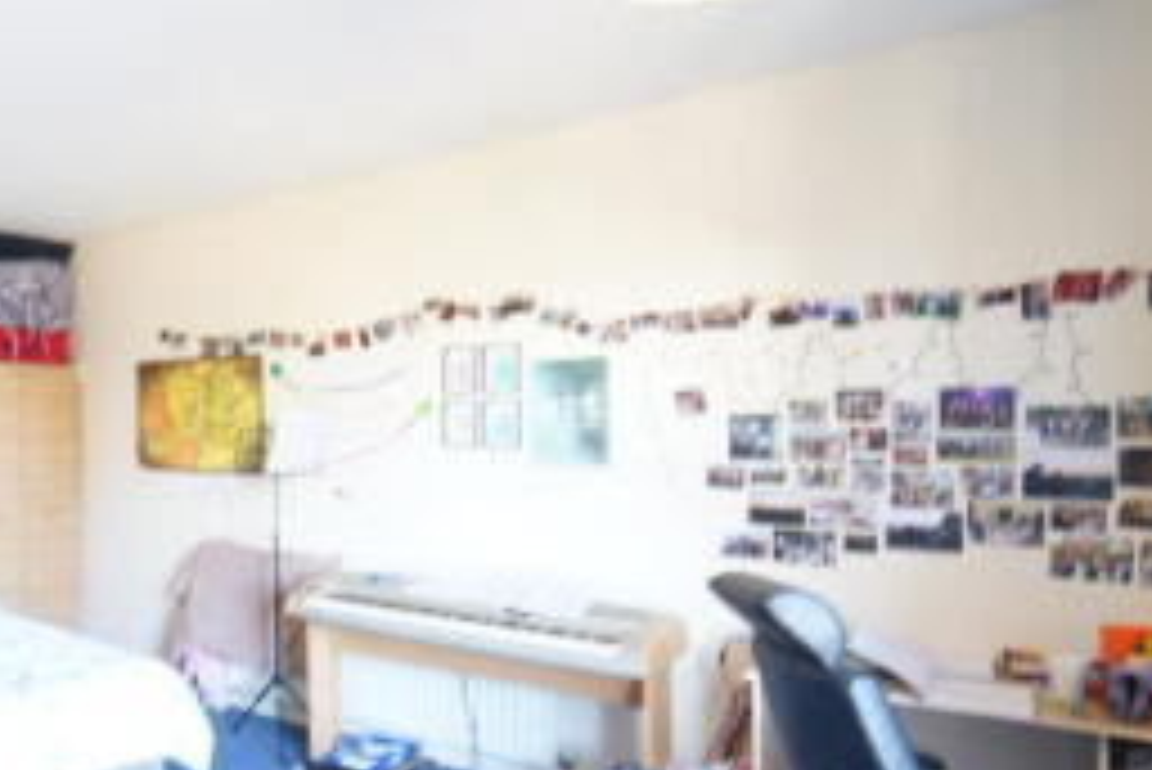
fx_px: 832
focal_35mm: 26
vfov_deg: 49.5
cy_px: 421
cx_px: 189
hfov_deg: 62.0
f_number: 5
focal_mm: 14
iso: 2000
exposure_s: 1/20
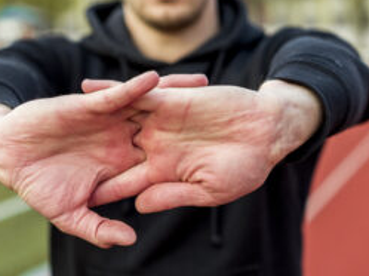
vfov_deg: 16.9
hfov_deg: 22.5
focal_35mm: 87
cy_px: 190
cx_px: 230
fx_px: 926
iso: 400
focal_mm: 50
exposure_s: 1/800
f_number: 3.2
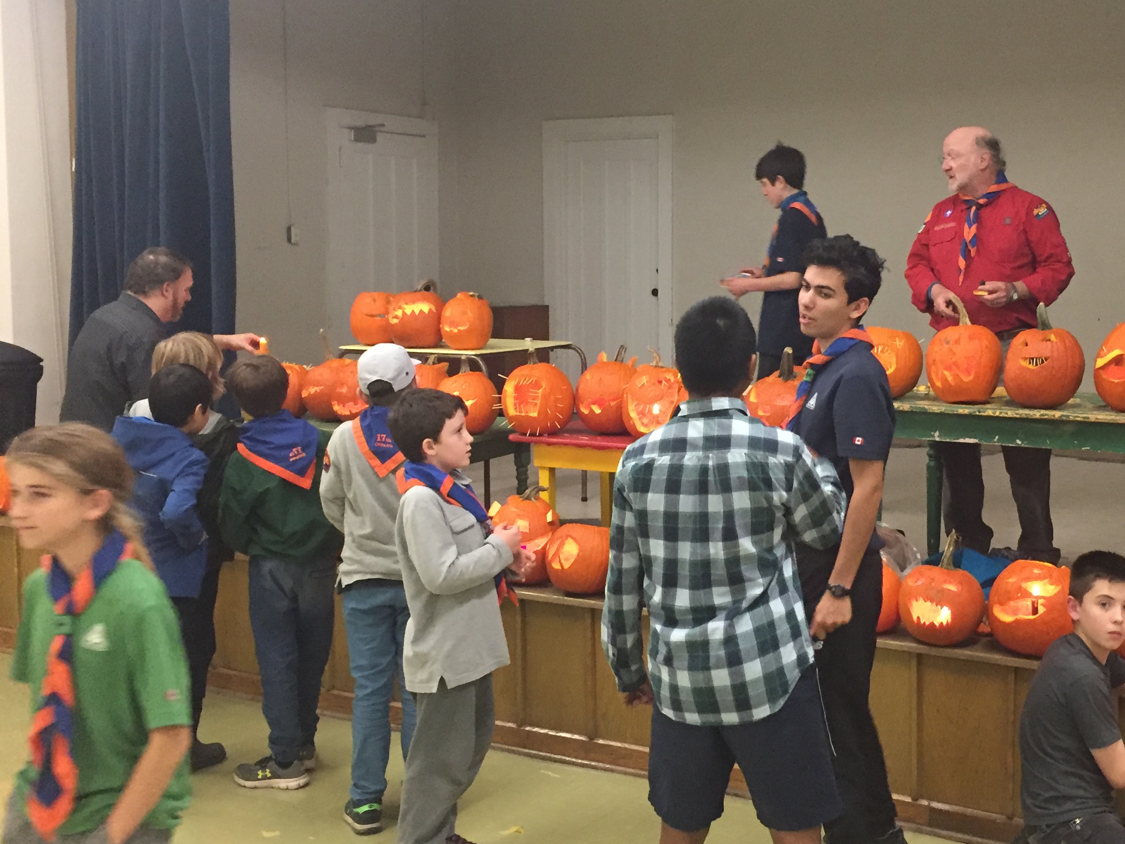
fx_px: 1463
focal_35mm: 45
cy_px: 390
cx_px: 760
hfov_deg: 41.5
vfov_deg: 32.2
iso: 250
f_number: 2.2
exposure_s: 1/30
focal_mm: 4.15
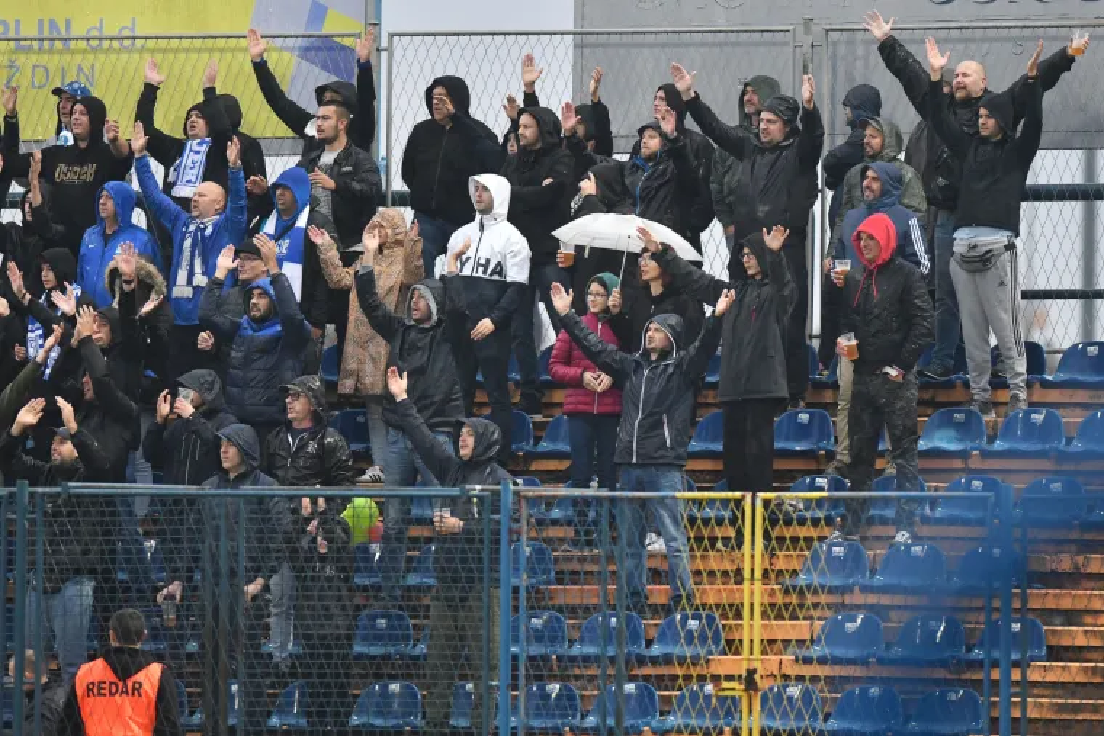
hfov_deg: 6.9
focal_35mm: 300
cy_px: 368
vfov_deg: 4.6
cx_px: 552
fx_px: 9201
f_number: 3.5
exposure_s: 1/800
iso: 4000
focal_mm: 300
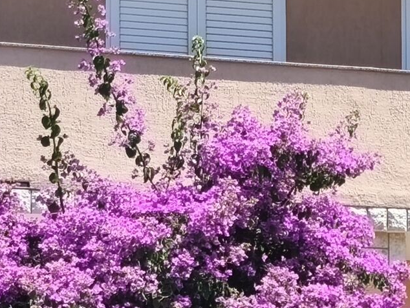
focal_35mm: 203
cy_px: 390
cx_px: 545
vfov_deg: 7.3
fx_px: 2405
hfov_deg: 9.6
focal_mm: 6.18
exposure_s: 1/939
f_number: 1.65
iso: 50
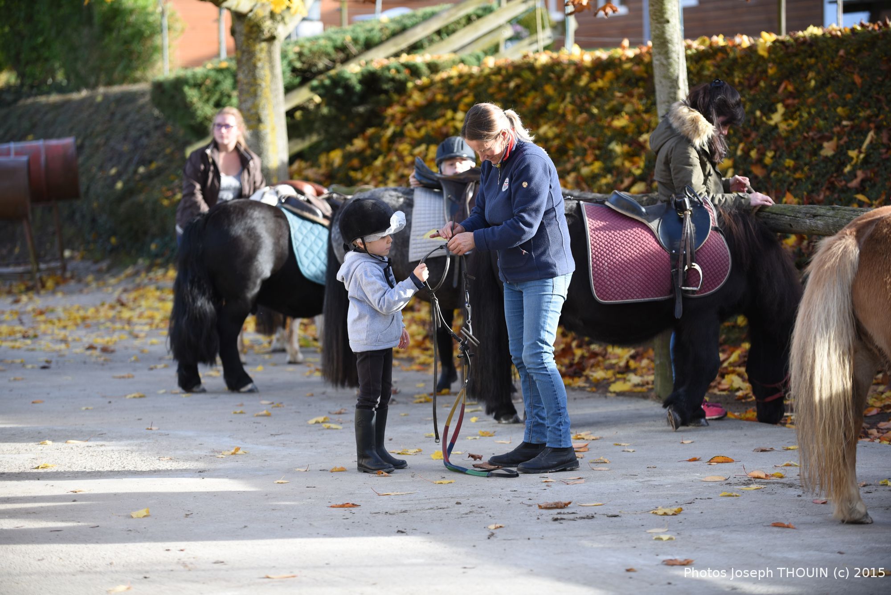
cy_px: 298
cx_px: 446
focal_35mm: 125
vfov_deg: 11.0
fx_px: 3095
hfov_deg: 16.4
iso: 100
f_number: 3.2
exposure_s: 1/250
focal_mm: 125
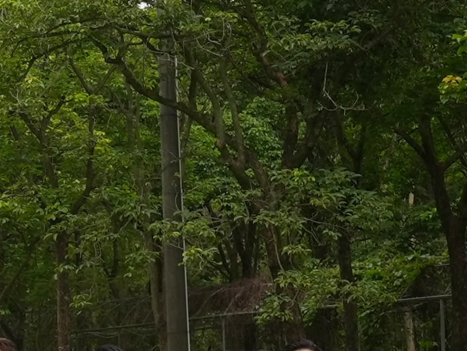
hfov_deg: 11.7
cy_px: 312
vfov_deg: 9.7
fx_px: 2051
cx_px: -451
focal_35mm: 152
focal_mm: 38
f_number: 7.1
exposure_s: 1/500
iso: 400
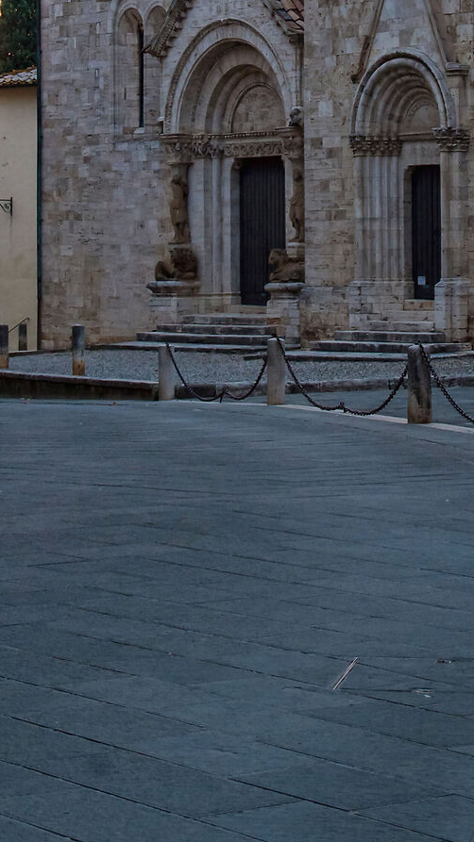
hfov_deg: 11.3
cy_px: 4
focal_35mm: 107
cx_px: 377
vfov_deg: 19.4
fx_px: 2392
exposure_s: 1/50
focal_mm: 38
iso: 400
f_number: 7.1
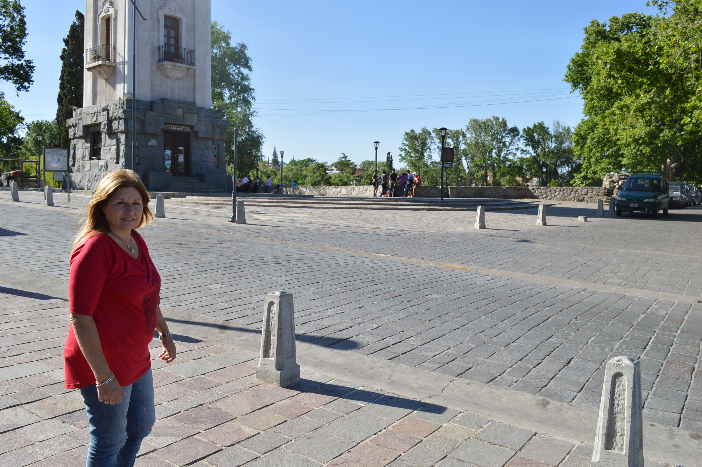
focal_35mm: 30
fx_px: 584
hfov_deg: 62.0
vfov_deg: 43.5
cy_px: 234
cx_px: 351
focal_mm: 20
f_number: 7.1
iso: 100
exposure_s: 1/250
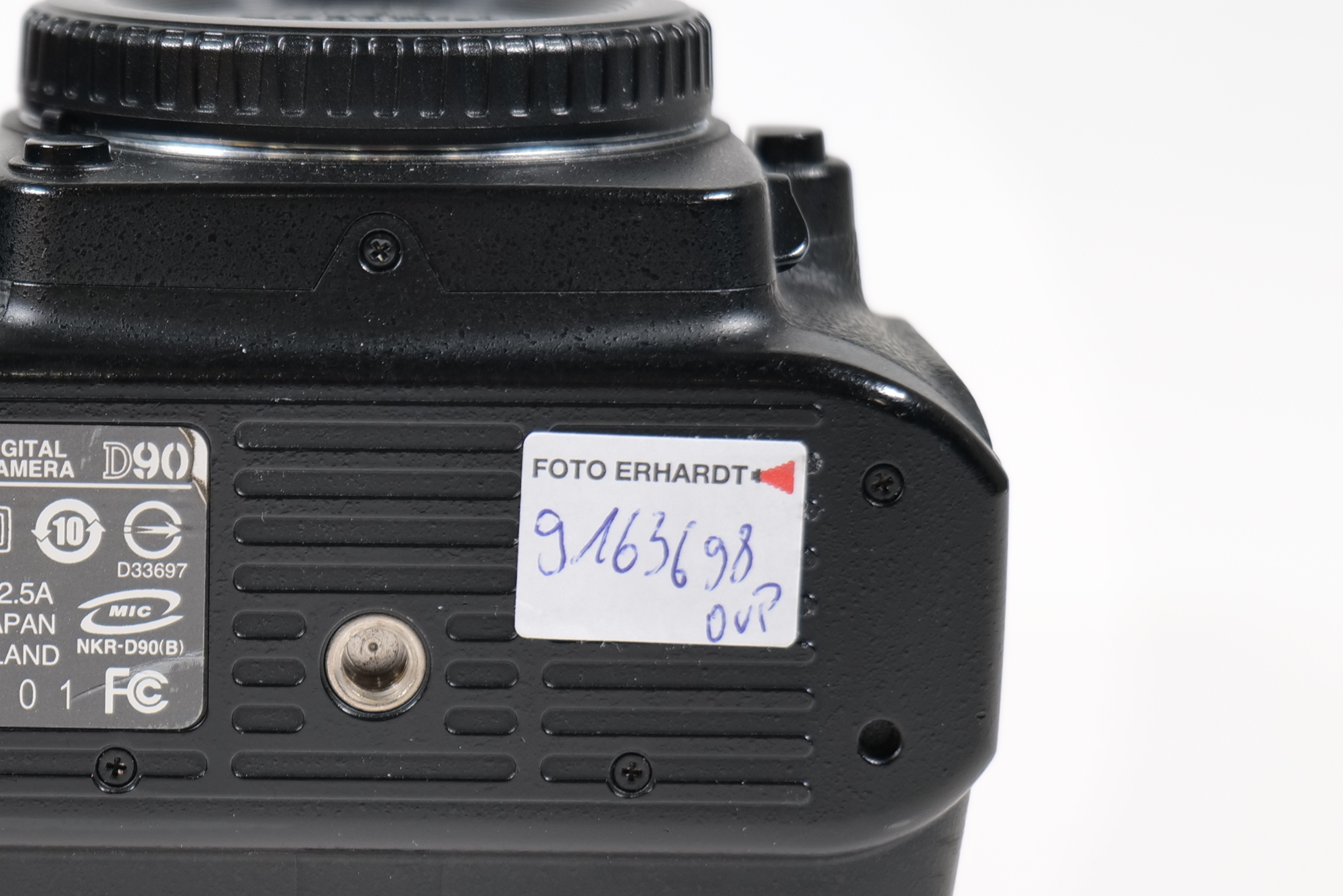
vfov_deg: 10.6
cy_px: 353
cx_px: 177
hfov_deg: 15.7
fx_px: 4812
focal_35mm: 129
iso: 320
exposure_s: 1/60
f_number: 5.6
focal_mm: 60
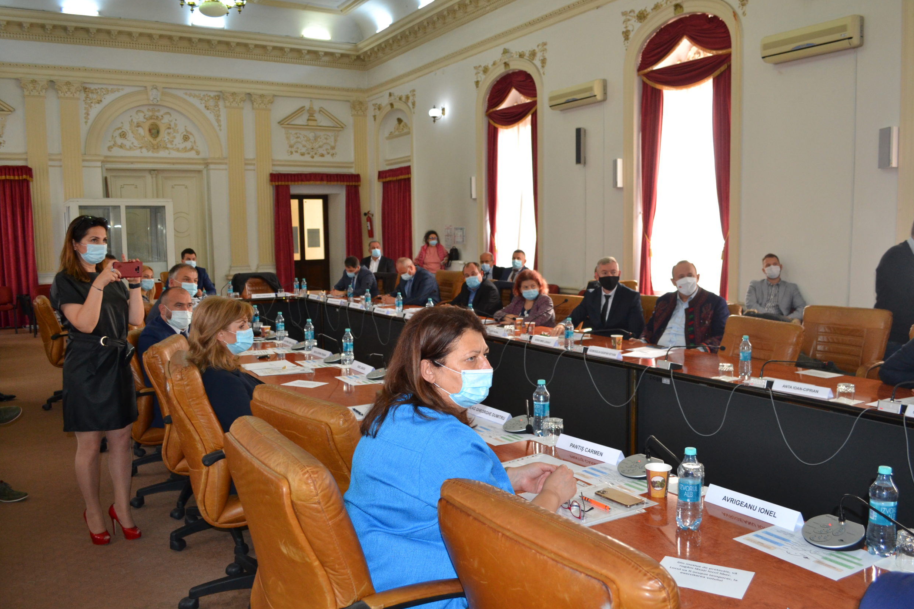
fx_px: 711
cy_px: 313
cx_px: 467
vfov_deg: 46.4
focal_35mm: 28
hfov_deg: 65.5
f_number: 3.5
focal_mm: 18
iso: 800
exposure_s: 1/60
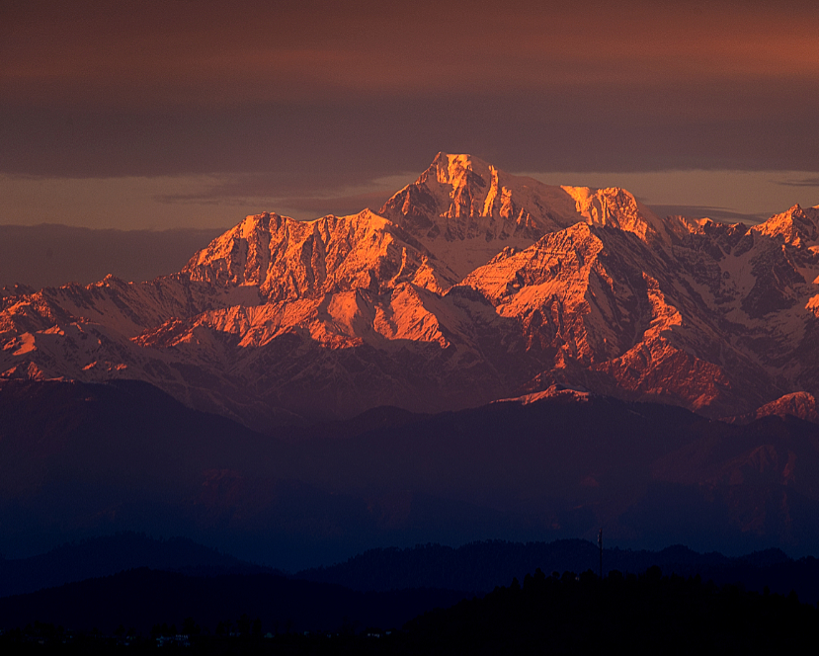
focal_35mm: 430
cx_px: 475
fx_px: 10428
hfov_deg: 4.5
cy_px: 328
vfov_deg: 3.6
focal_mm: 380
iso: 720
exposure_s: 1/400
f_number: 8
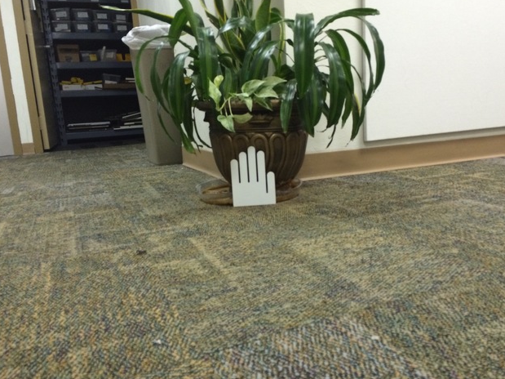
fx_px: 438
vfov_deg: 46.8
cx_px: 259
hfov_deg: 60.0
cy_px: 185
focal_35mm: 30
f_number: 2.2
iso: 200
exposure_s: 1/30
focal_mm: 4.15
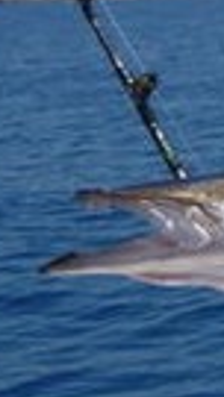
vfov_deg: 15.1
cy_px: 200
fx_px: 1498
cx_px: 648
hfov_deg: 7.6
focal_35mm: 142
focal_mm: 4.9
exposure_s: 1/160
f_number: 10
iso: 100
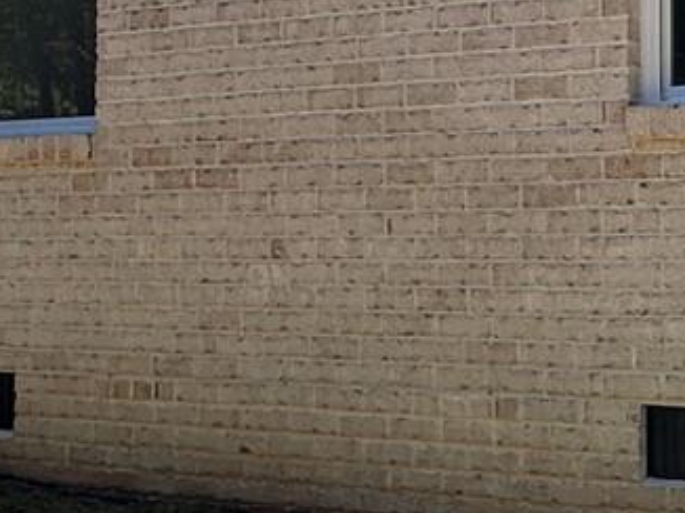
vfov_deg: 16.7
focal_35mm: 88
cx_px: 649
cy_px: 135
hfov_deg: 21.6
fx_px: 1740
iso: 40
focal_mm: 2.22
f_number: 2.2
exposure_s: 1/564
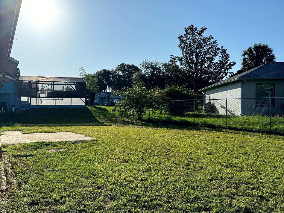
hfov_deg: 61.1
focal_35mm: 29
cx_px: 114
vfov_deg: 48.2
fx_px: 238
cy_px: 115
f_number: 1.78
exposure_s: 1/7092
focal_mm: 6.76
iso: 80
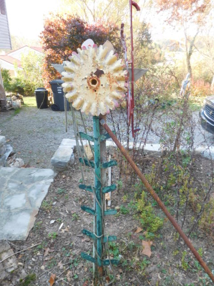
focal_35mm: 25
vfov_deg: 69.4
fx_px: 206
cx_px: 107
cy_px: 143
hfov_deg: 54.9
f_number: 3.4
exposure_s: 1/100
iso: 125
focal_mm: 4.5
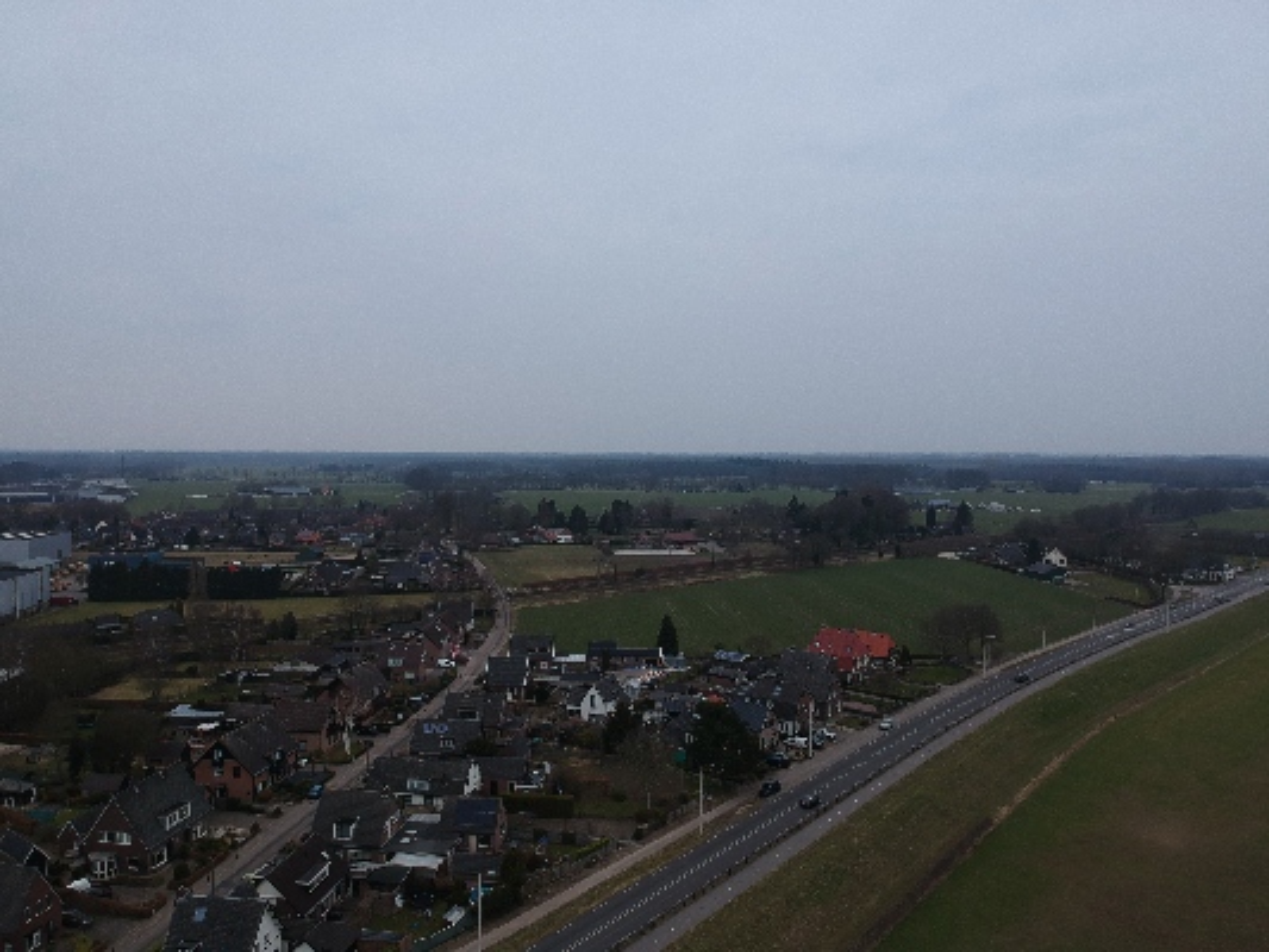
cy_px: 476
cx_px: 634
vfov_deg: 54.9
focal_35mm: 25
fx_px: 917
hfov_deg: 69.4
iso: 100
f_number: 2.6
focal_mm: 4.49
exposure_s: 1/800
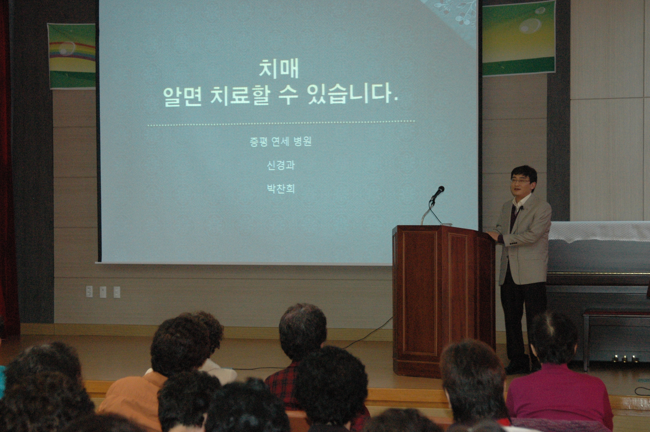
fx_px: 1353
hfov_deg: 27.0
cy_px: 216
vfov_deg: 18.1
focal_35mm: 75
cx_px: 325
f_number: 5
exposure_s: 1/80
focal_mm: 50
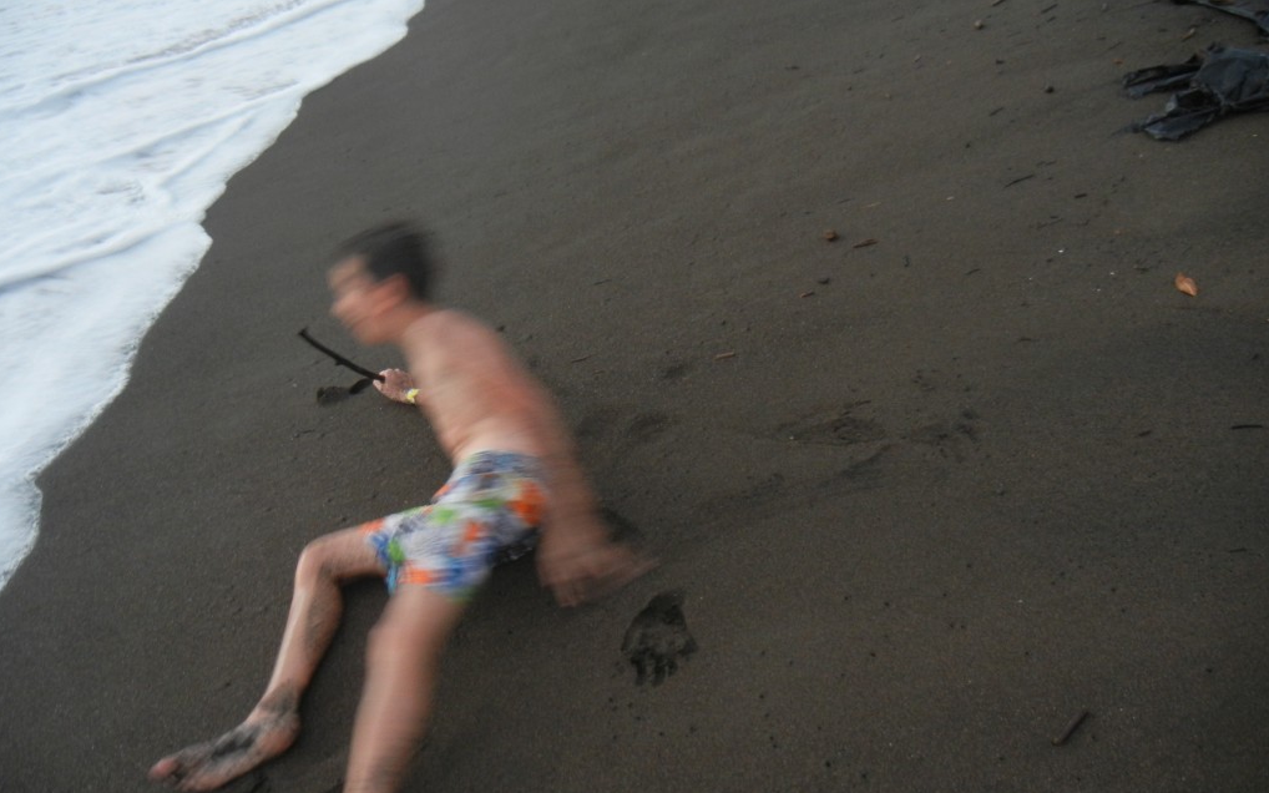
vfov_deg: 39.2
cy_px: 478
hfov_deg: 59.7
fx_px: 1107
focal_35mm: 32
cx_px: 632
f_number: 3.5
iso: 400
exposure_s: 1/7.7
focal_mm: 5.4
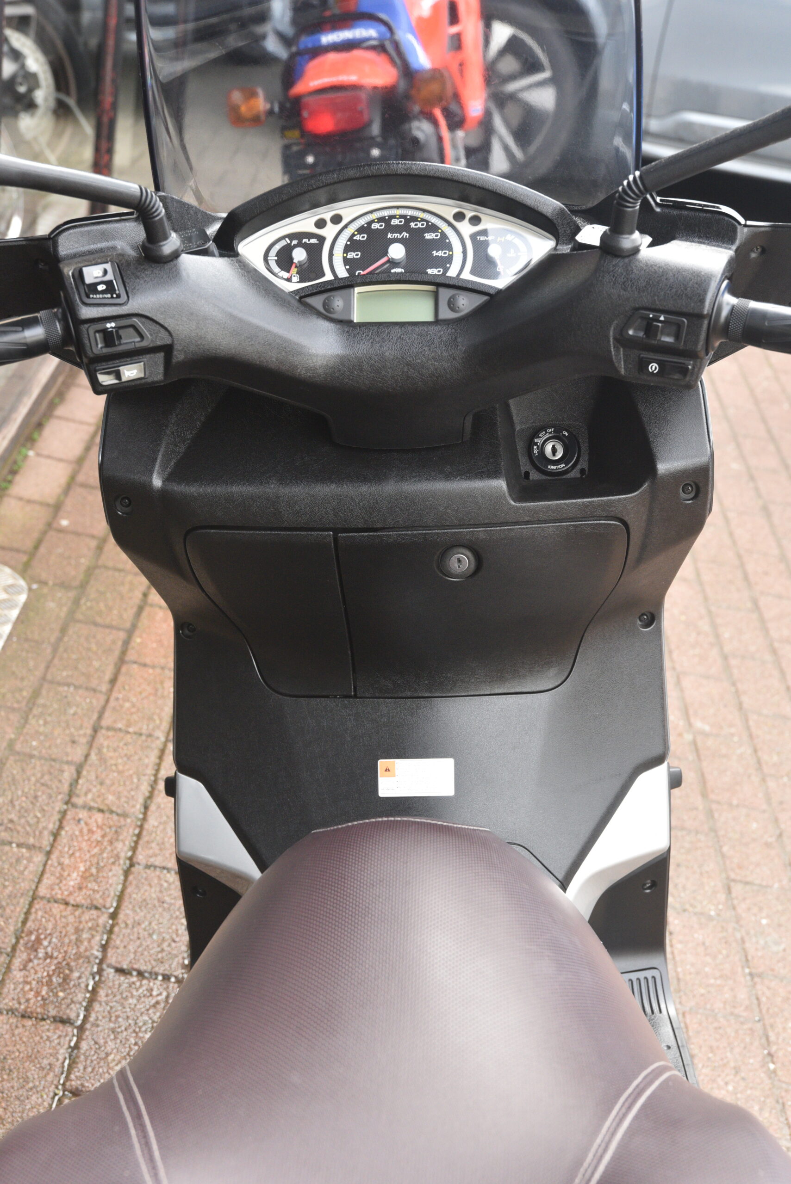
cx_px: 396
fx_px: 1811
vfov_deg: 36.2
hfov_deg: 24.6
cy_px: 592
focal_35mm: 55
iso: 2000
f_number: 6.3
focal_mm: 55
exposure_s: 1/160
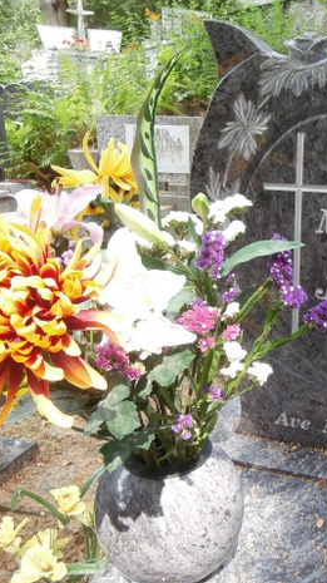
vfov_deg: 55.3
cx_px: 272
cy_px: 291
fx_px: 556
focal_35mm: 36
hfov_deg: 31.7
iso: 100
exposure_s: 1/60
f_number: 3
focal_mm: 4.2
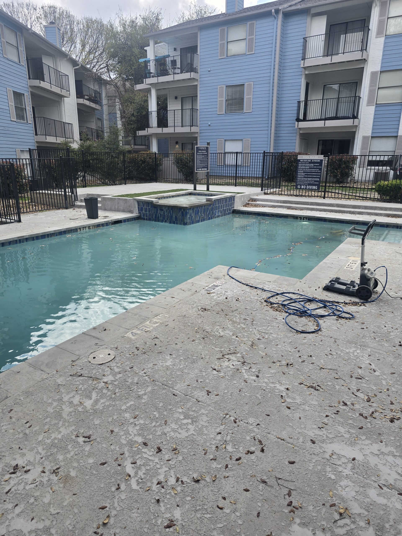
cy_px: 268
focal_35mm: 23
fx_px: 356
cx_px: 201
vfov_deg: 73.9
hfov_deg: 58.9
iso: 12
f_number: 1.7
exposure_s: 1/423
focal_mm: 6.3
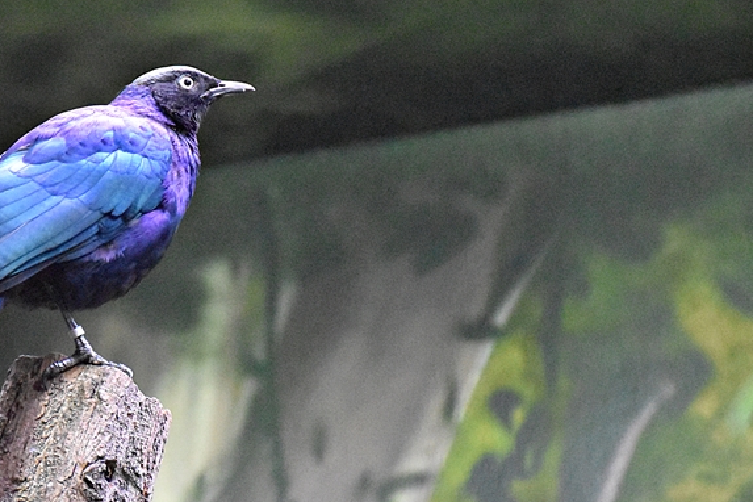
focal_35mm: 228
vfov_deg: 6.0
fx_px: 4766
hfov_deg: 9.0
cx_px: 114
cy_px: 256
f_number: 5.3
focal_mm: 85
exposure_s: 1/80
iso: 12800
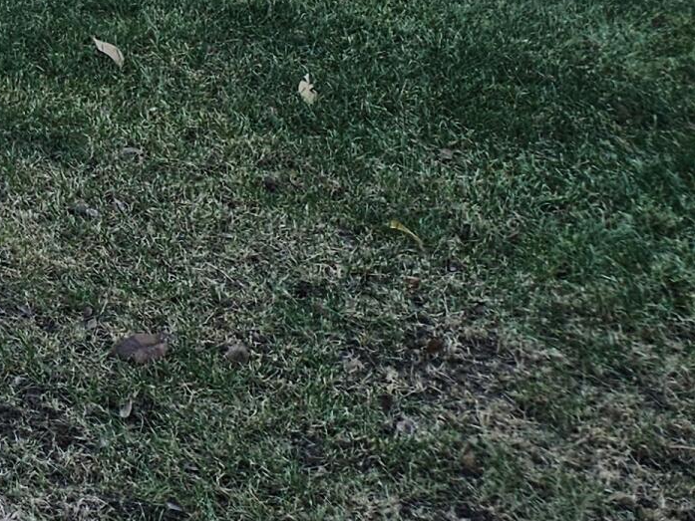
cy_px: -510
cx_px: -798
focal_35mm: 99
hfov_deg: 15.0
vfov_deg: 13.0
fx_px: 1988
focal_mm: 5.4
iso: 25
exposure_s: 1/139
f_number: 1.8
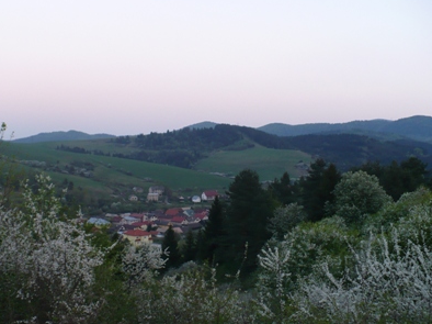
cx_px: 189
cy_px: 183
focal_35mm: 47
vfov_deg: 30.8
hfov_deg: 40.4
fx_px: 586
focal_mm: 6.1
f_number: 2.8
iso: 125
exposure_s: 1/30
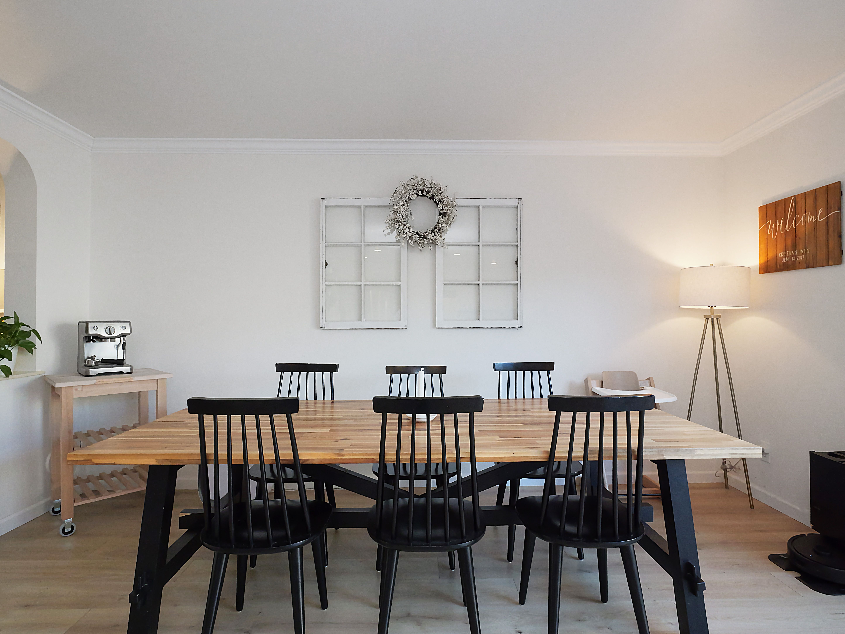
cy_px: 317
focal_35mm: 18
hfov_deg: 87.7
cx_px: 422
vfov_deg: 71.6
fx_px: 440
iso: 3200
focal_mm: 9
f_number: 8
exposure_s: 1/80
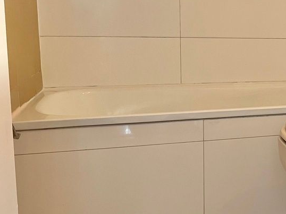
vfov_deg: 25.2
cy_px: 88
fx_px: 479
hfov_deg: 29.8
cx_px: 317
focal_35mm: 58
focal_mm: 4.2
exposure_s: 1/50
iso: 64
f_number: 1.6
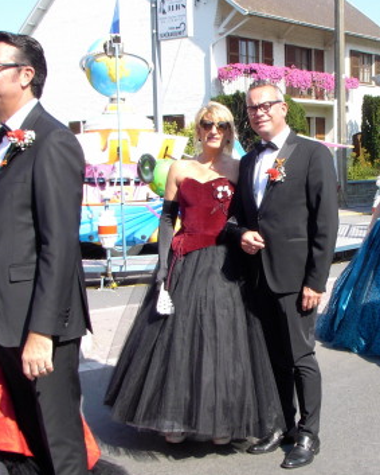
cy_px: 238
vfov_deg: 30.9
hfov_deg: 24.8
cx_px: 273
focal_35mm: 61
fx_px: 856
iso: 70
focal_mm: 7.1
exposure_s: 1/180
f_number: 4.5
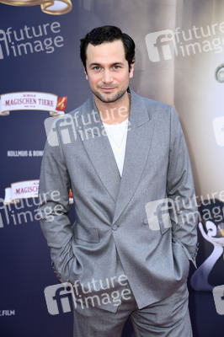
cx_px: 112
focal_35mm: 92
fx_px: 860
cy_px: 168
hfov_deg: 14.8
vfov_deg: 22.2
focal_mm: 92
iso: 640
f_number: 5.6
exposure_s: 1/250
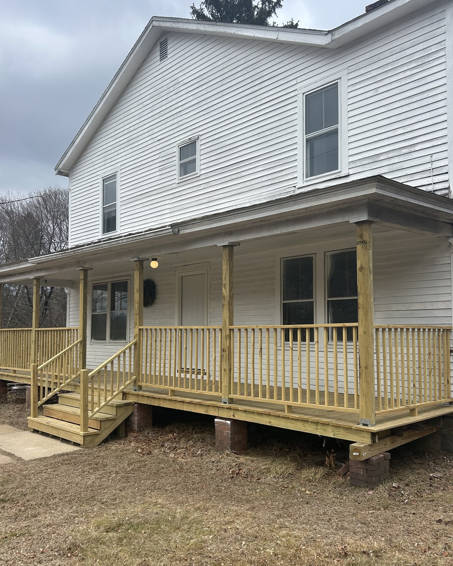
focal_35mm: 32
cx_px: 234
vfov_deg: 55.6
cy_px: 300
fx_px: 536
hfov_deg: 45.8
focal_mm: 5.7
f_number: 1.5
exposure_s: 1/1377
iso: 50
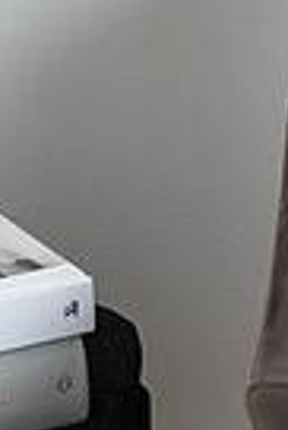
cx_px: 348
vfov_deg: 6.2
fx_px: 3662
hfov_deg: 4.5
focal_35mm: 306
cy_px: -884
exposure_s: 1/80
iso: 200
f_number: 10
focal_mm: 48
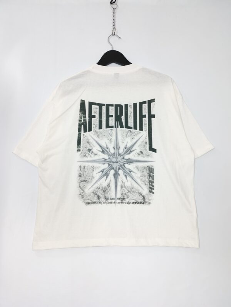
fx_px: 249
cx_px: 116
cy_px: 154
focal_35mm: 28
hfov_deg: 49.9
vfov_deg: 63.4
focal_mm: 4.27
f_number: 1.8
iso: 100
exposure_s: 1/15
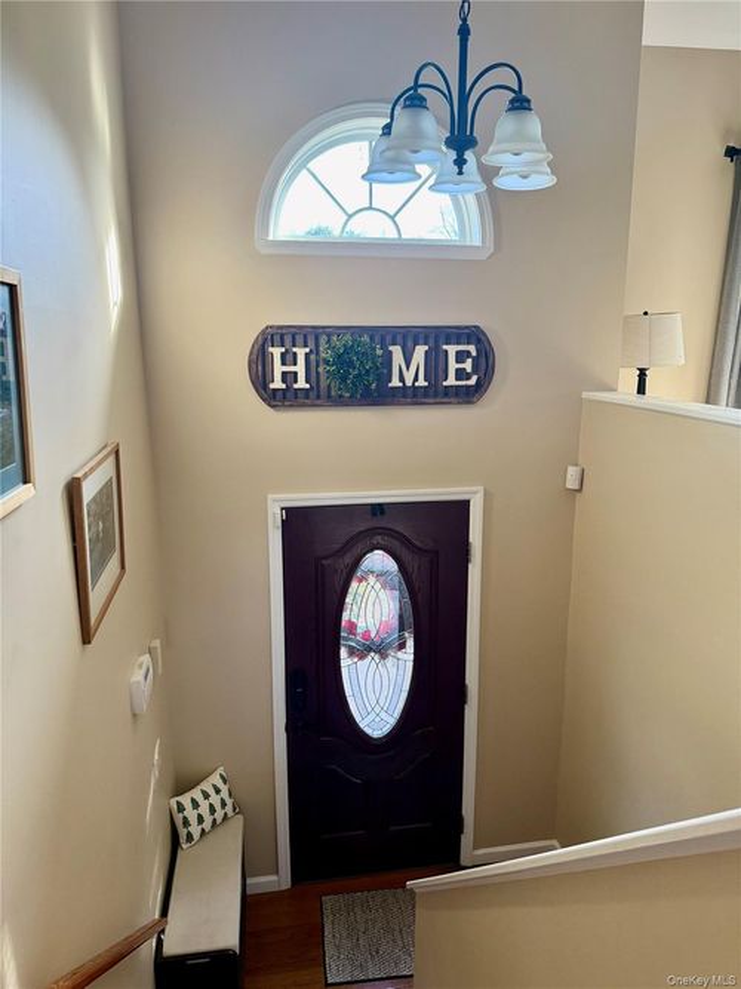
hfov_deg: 56.8
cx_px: 370
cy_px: 494
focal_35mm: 24
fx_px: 685
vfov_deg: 71.6
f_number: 1.78
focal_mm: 6.76
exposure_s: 1/86
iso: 200
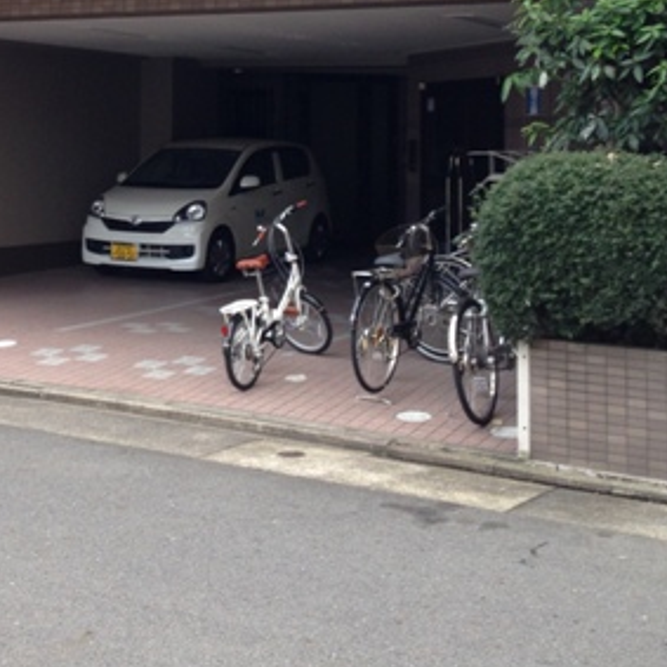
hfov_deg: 25.8
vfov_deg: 25.6
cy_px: 120
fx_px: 1439
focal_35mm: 66
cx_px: 179
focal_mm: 4.12
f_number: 2.4
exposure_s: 1/120
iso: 64
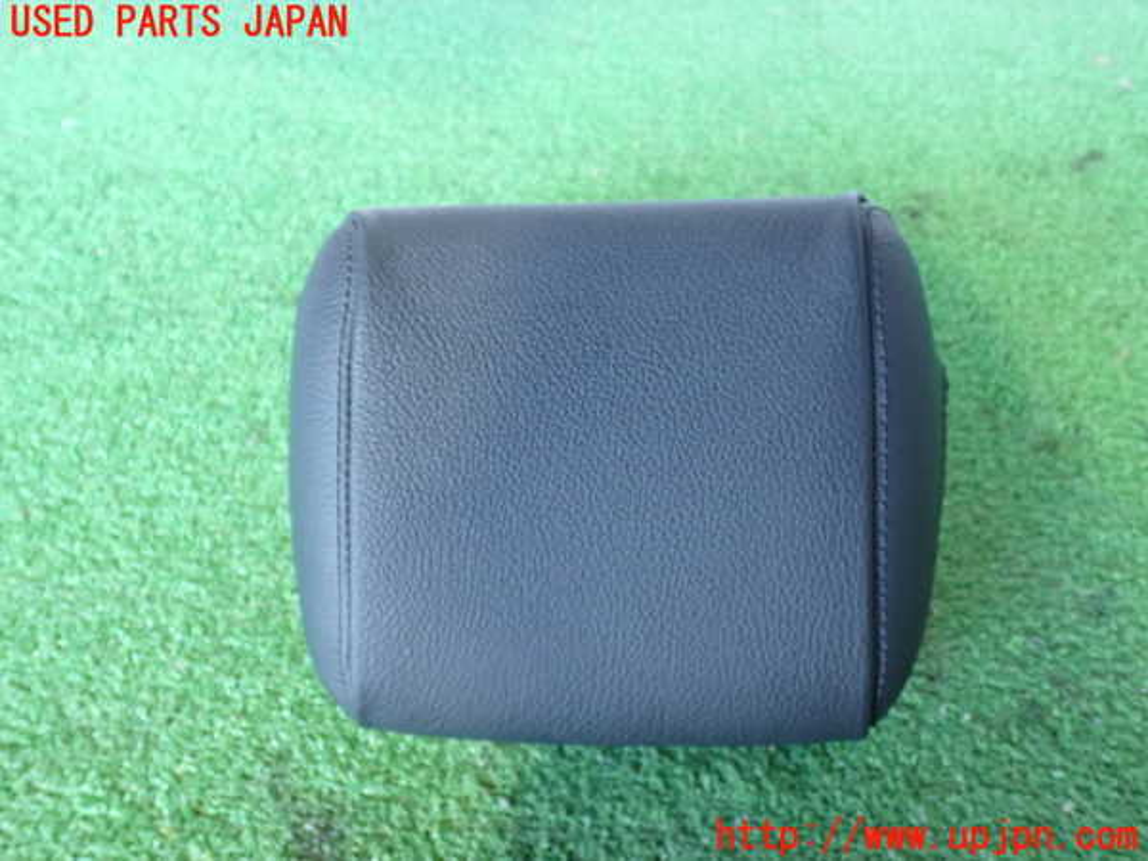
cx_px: 574
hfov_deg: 60.0
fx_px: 995
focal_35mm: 30
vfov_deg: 46.8
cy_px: 430
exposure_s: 1/30
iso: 500
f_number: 2.3
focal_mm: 5.4
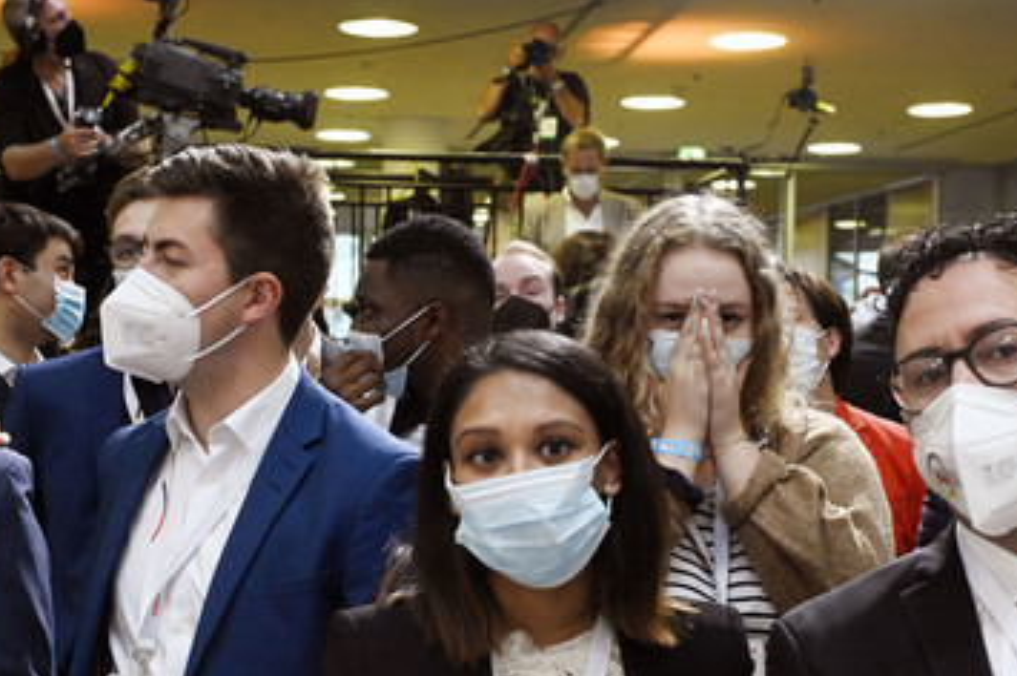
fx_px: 1722
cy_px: 404
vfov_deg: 22.2
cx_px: 514
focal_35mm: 61
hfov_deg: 32.9
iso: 5000
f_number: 5.6
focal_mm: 48
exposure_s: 1/320
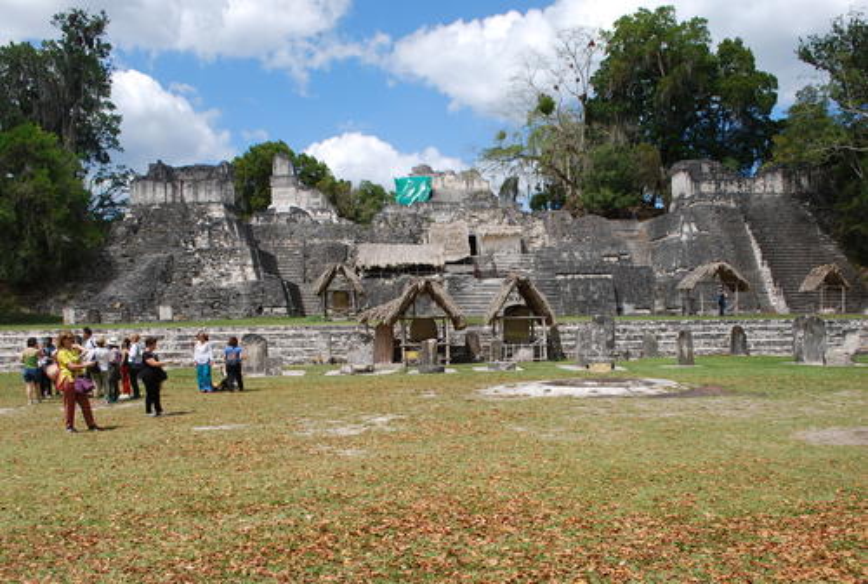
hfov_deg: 57.1
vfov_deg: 40.2
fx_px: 798
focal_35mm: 33
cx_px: 434
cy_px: 292
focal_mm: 22
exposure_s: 1/250
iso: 100
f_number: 8
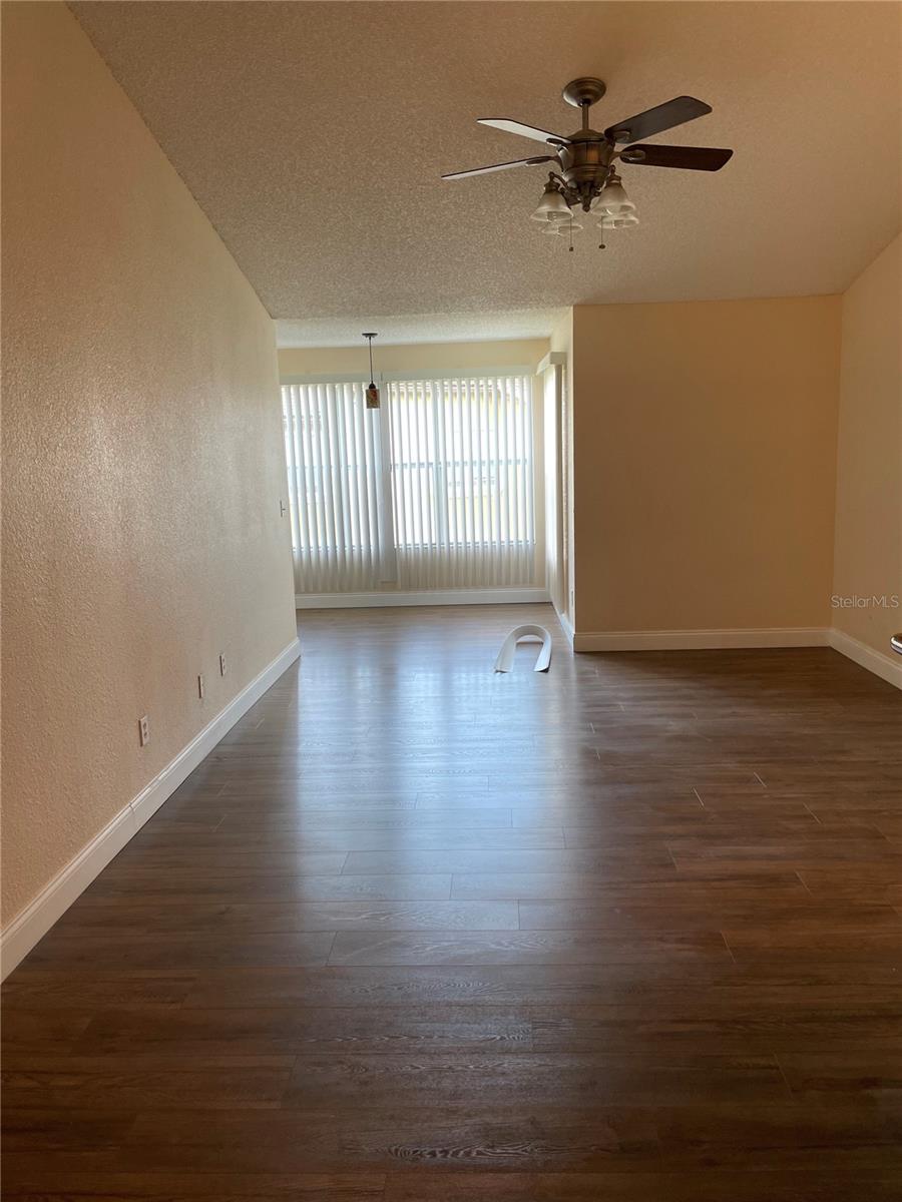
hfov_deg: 53.1
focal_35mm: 26
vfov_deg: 67.3
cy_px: 601
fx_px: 903
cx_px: 451
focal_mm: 4.2
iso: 100
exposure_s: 1/120
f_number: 1.6
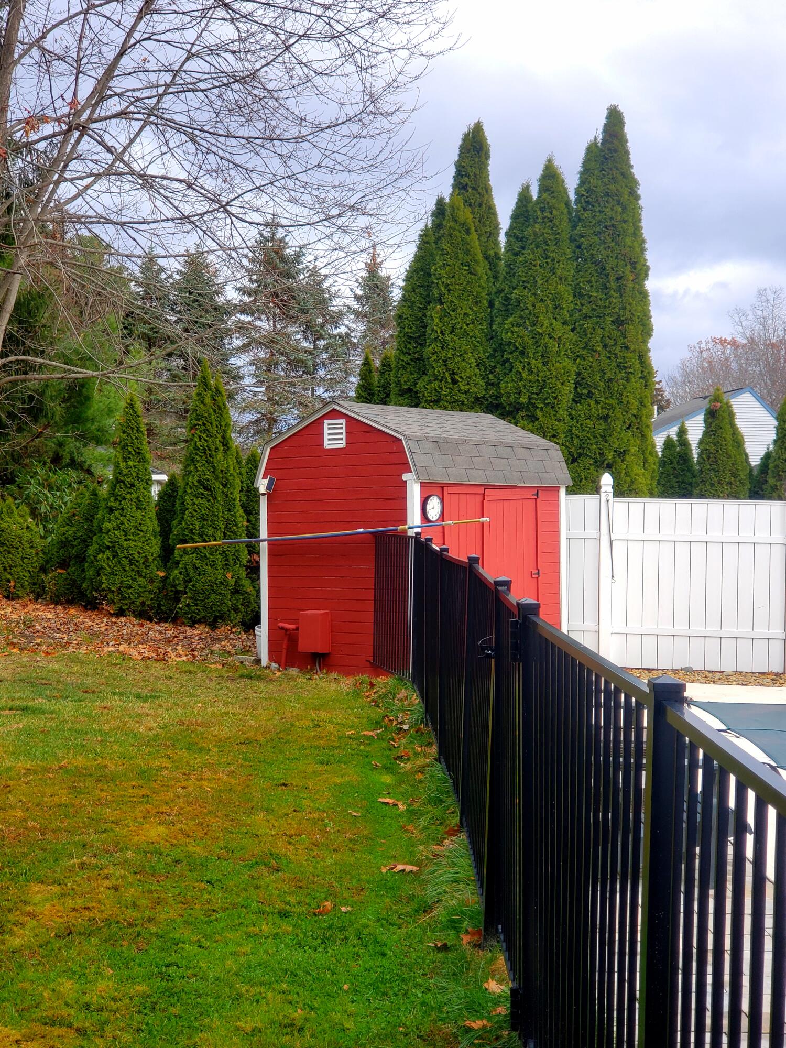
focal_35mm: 52
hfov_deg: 28.0
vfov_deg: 36.8
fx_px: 1574
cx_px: 393
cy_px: 524
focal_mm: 6
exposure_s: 1/208
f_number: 2.4
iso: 32
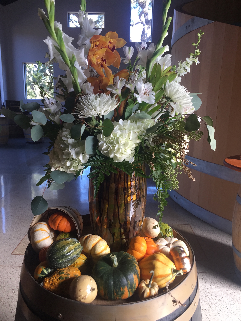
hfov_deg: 48.2
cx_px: 120
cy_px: 160
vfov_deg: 61.7
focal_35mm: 29
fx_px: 269
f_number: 2.2
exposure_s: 1/120
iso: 50
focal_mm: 4.15
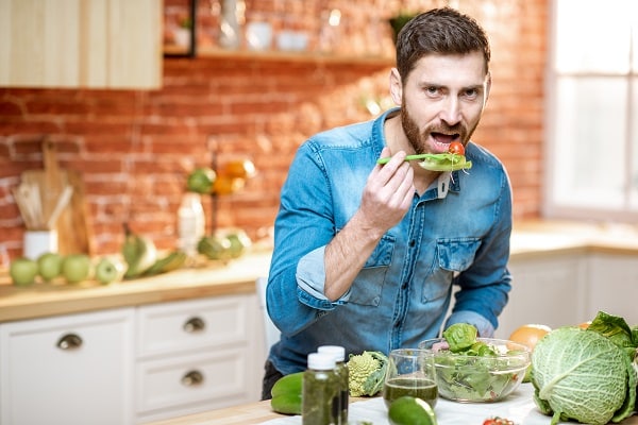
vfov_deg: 16.1
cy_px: 212
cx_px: 319
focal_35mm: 85
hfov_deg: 23.9
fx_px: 1506
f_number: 2.2
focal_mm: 85
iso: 320
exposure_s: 1/200
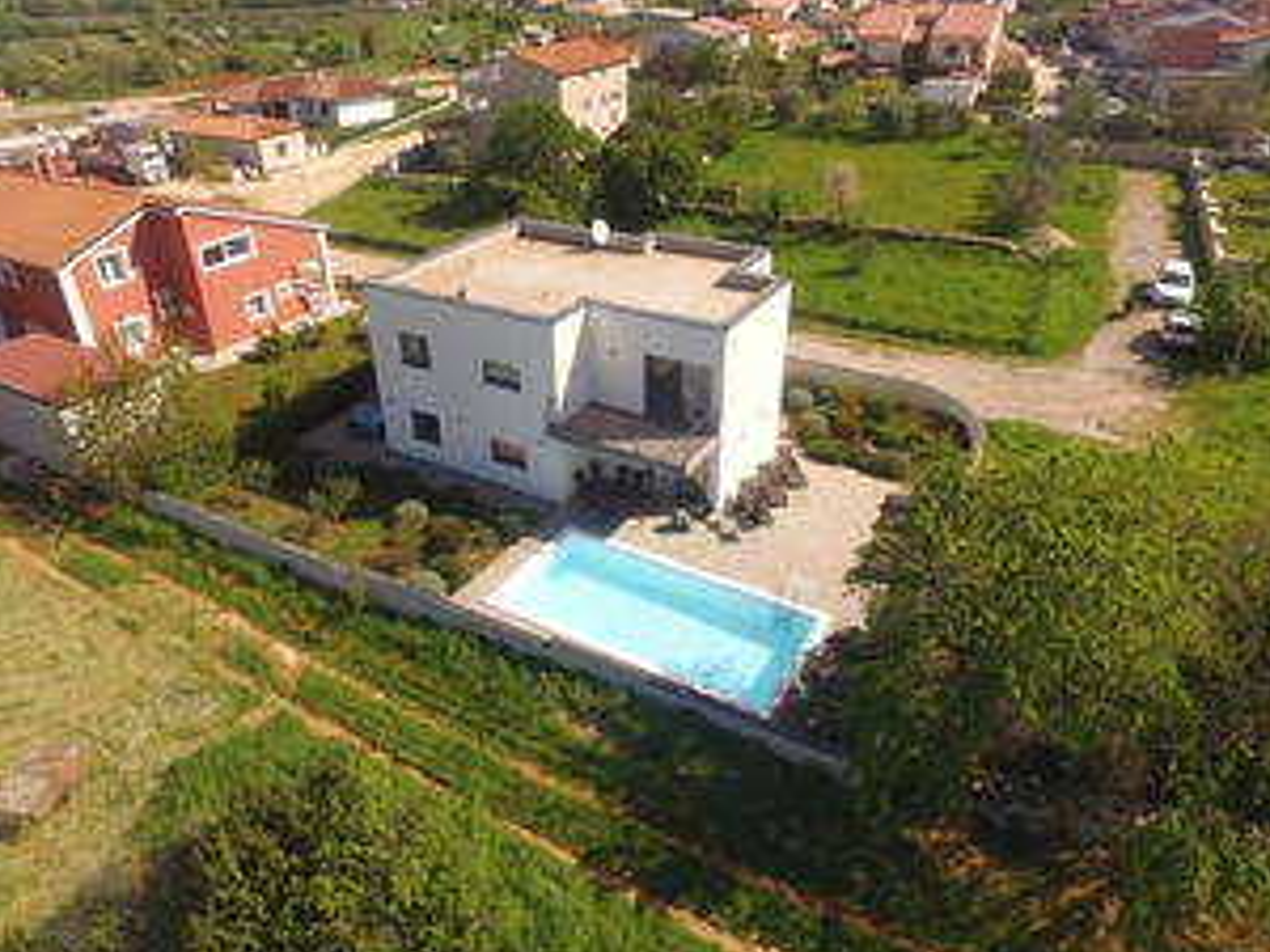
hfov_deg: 71.6
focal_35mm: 24
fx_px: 881
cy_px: 457
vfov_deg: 56.8
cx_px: 622
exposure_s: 1/800
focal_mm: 3.61
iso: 100
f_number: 2.8
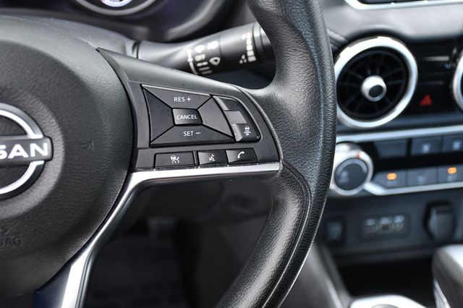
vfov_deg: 22.6
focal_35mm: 60
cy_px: 154
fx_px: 771
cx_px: 232
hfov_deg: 33.4
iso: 2500
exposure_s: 1/80
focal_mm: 40
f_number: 4.5
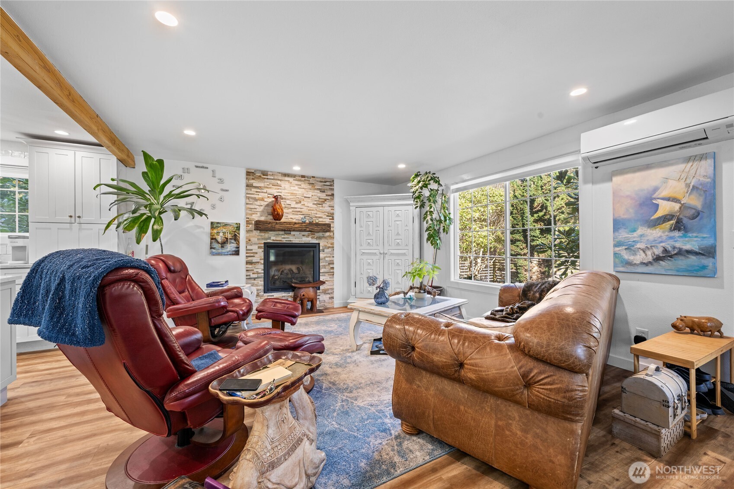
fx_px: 285
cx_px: 367
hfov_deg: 104.3
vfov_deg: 81.2
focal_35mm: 14
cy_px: 244
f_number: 9
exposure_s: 1/3
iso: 400
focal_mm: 14
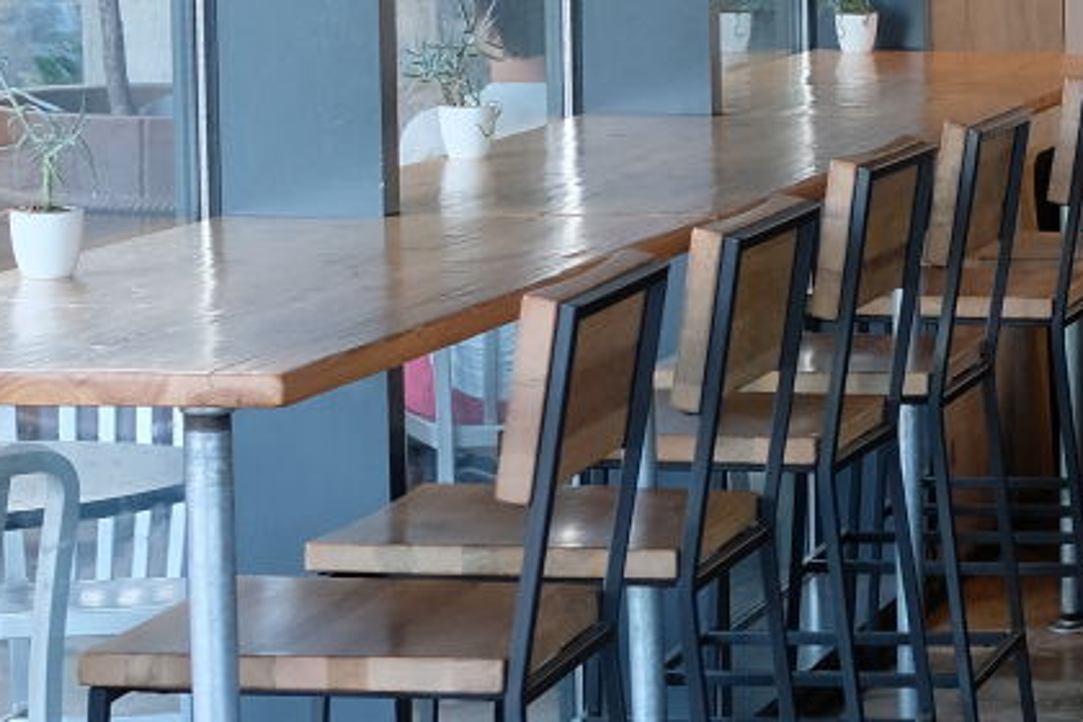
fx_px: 4813
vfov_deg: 8.6
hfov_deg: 12.1
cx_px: 1782
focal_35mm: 160
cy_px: 227
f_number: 4
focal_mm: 23
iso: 800
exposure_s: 1/40
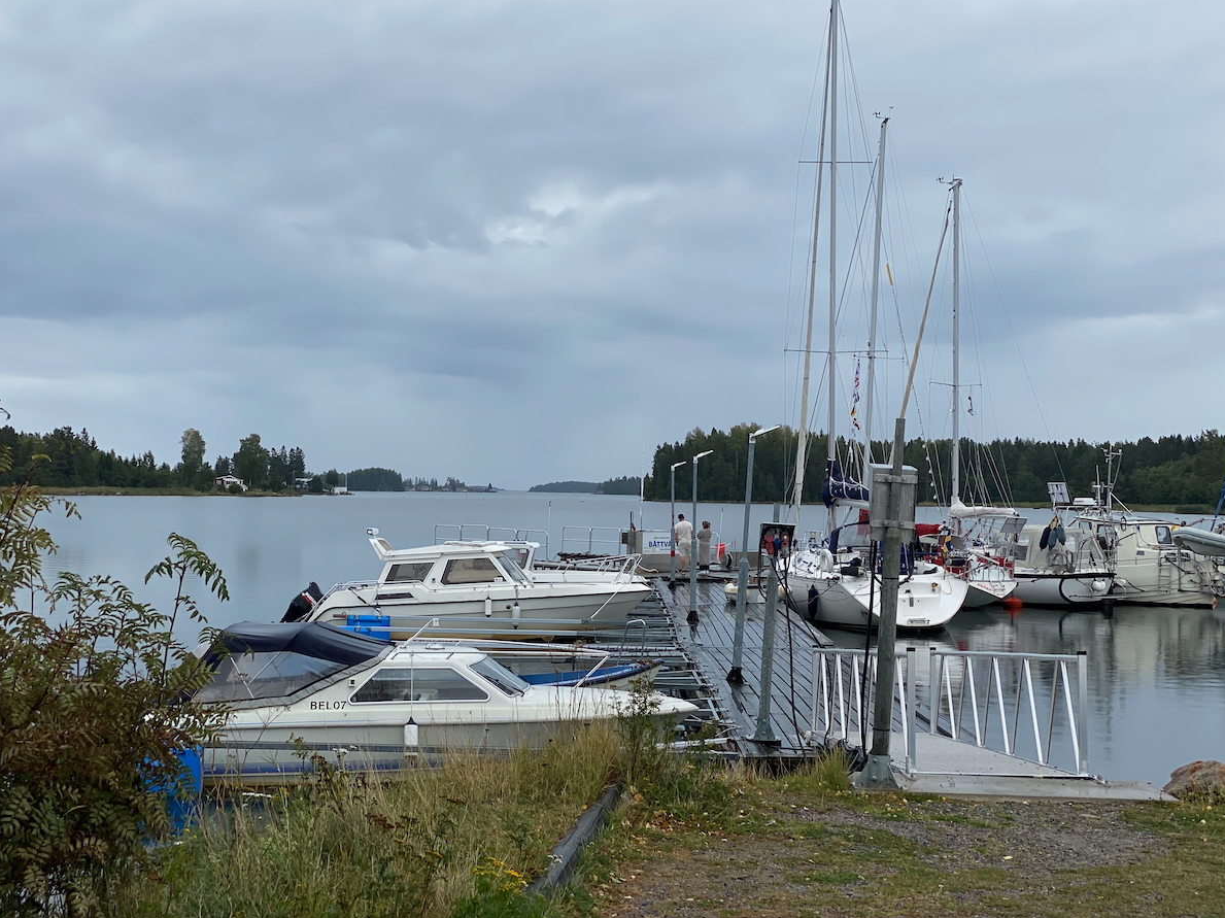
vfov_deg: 26.1
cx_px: 576
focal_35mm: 56
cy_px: 450
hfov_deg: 34.3
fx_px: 1981
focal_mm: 6
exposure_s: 1/410
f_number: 2
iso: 20
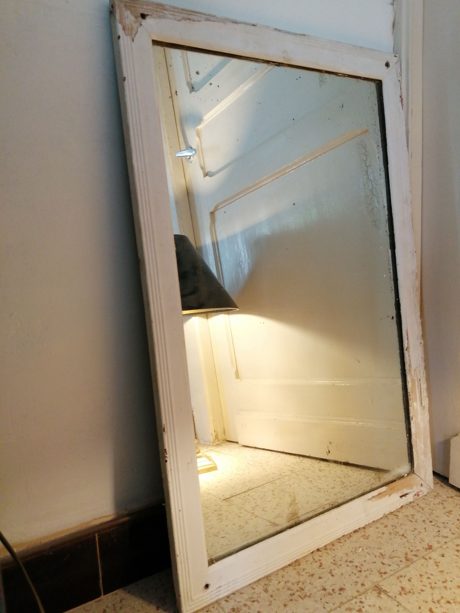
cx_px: 230
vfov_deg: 67.3
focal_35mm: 26
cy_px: 306
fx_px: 461
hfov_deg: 53.1
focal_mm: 3.46
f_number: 1.8
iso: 125
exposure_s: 1/33.3
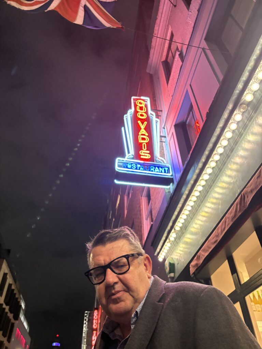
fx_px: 262
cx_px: 131
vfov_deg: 67.3
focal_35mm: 26
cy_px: 174
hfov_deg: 53.1
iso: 500
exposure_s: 1/33
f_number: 1.6
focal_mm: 5.96
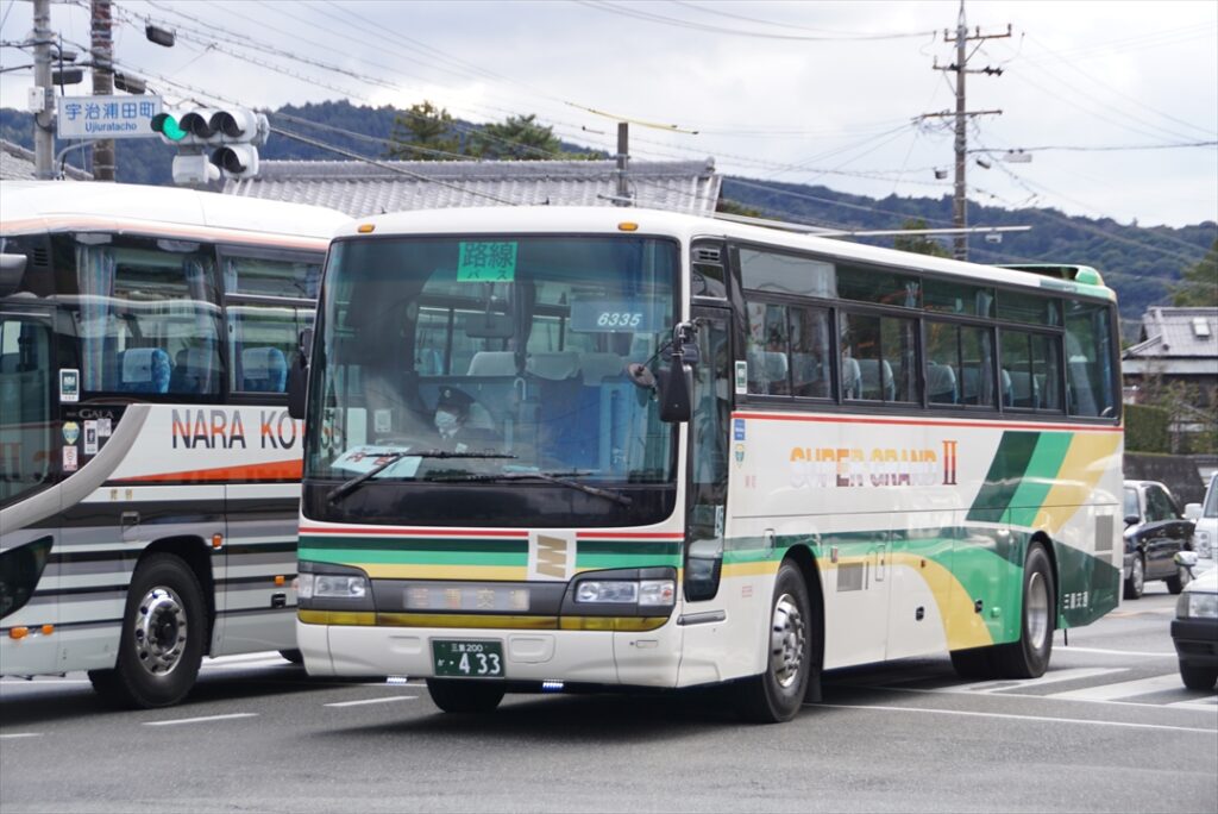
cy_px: 407
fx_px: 3808
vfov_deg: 12.2
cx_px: 609
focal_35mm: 112
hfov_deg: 18.2
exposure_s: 1/160
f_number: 5.6
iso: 100
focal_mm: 75
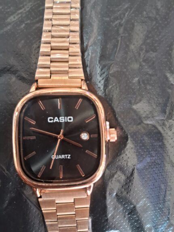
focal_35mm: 26
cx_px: 87
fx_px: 174
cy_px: 116
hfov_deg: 53.1
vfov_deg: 67.3
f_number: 1.8
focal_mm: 3.98
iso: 500
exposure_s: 1/50
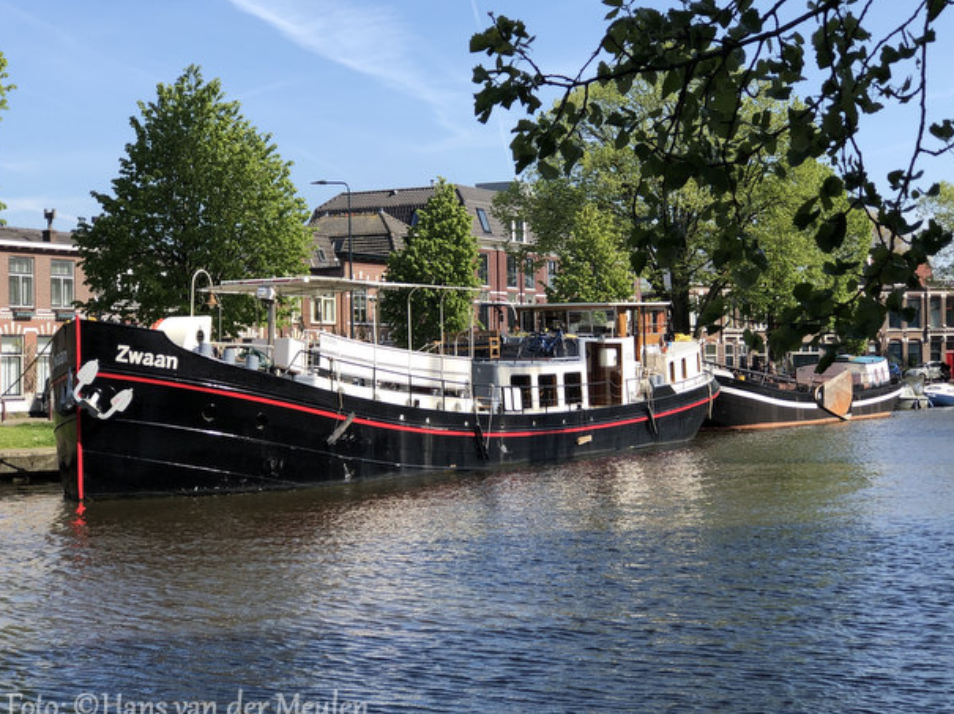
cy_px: 355
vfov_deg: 22.2
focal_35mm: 66
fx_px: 1818
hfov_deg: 29.4
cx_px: 530
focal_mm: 6.6
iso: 20
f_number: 2.8
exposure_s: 1/475
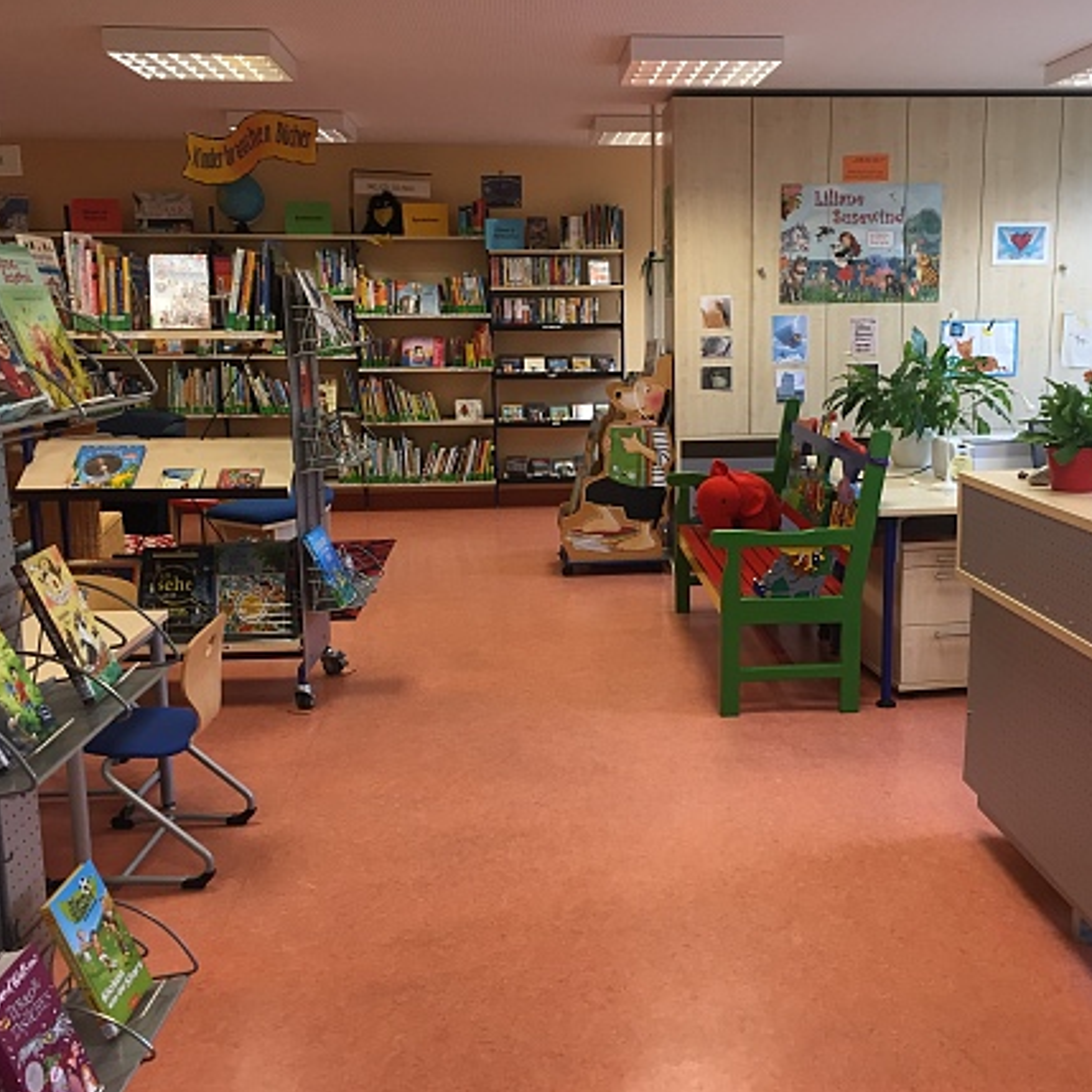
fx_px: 1249
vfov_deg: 47.2
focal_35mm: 35
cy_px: 554
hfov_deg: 47.0
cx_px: 643
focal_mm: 4.15
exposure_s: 1/33
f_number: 2.2
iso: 50
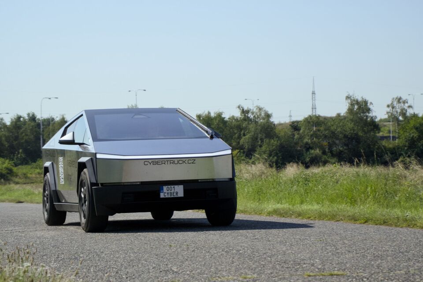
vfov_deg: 13.0
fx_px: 1234
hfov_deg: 19.5
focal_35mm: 105
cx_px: 212
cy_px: 141
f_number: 5.6
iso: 800
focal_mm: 70
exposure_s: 1/125
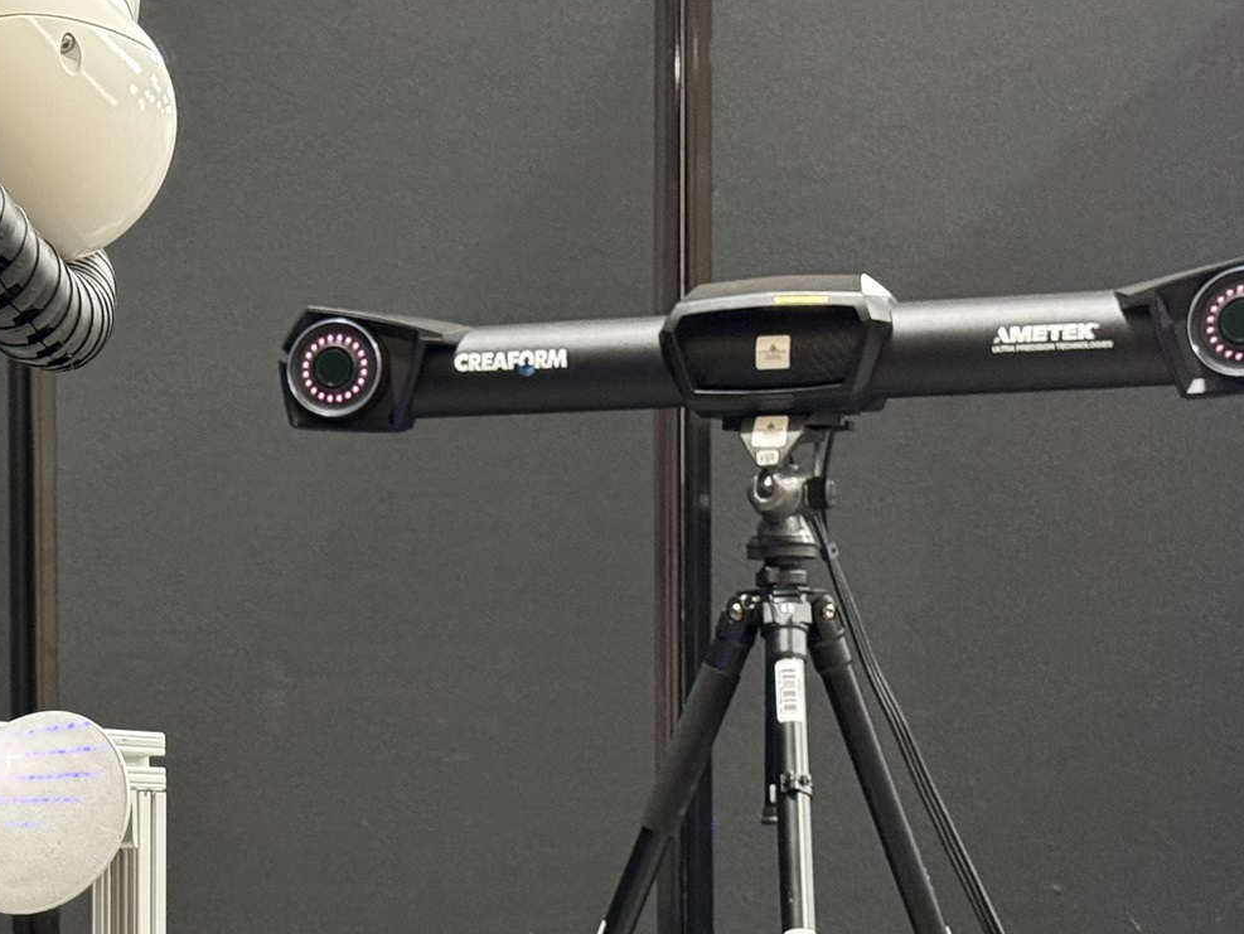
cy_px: 889
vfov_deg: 14.9
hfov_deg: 19.6
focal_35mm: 98
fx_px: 3523
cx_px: 106
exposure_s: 1/40
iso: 500
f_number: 1.78
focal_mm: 6.76
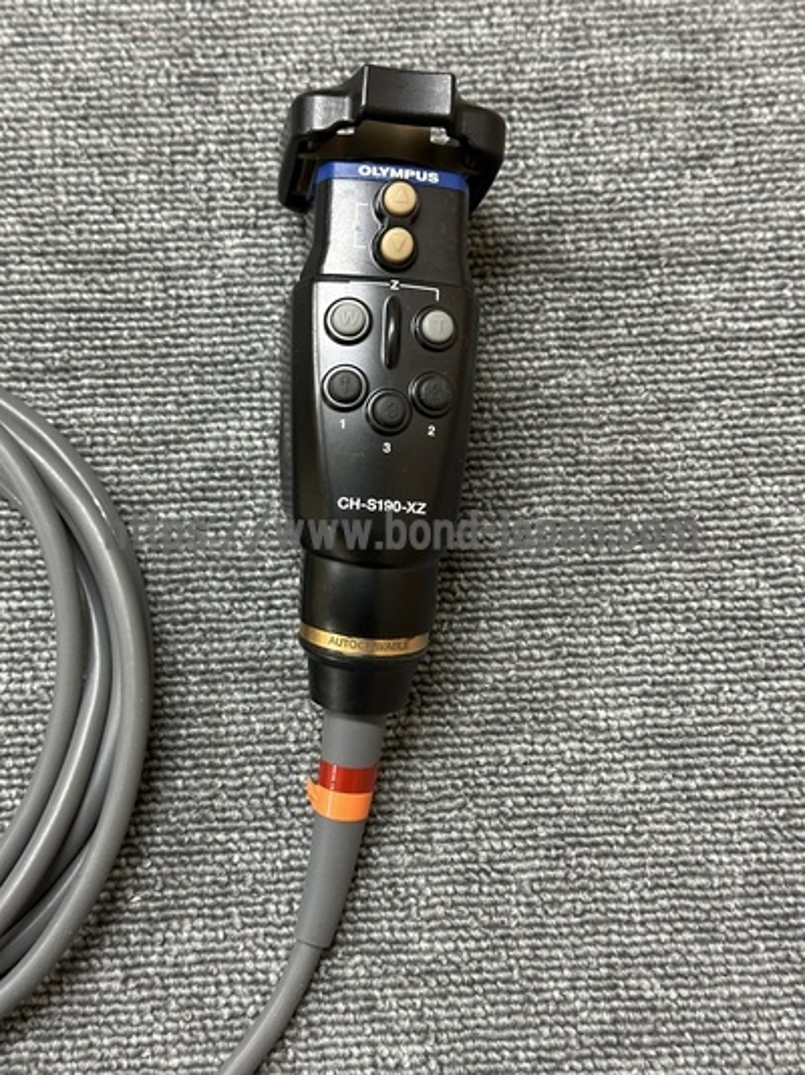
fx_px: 1490
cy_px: 538
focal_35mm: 48
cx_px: 402
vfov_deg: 39.7
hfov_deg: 30.2
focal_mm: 6.86
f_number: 1.78
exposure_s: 1/40
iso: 200
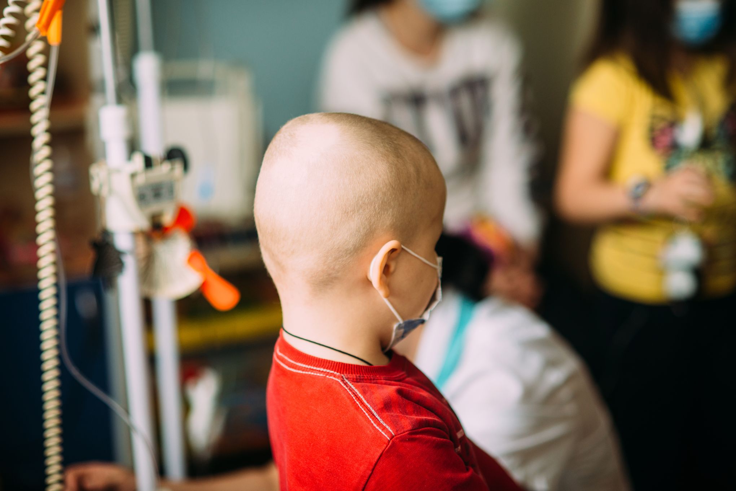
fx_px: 1738
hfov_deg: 23.9
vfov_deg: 16.1
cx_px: 368
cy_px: 246
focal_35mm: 85
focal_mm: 85
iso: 500
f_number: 2.2
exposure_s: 1/250
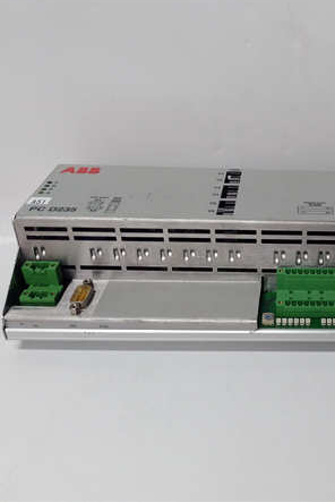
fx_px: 530
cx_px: 321
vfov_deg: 50.7
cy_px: 248
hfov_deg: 32.7
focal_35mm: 38
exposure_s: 1/33
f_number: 2
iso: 182
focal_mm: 3.79
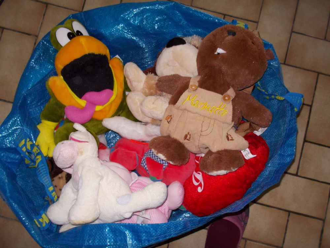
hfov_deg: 61.7
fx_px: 276
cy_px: 124
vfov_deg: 48.2
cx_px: 165
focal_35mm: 29
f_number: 3.3
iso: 200
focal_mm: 4.1
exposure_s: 1/30
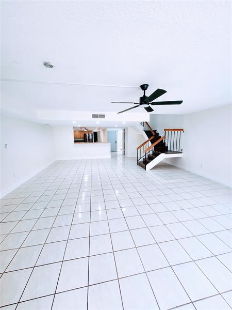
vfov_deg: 106.2
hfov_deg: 89.9
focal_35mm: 13
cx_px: 116
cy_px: 155
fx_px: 116
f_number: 2.2
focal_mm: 1.74
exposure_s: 1/60
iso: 125
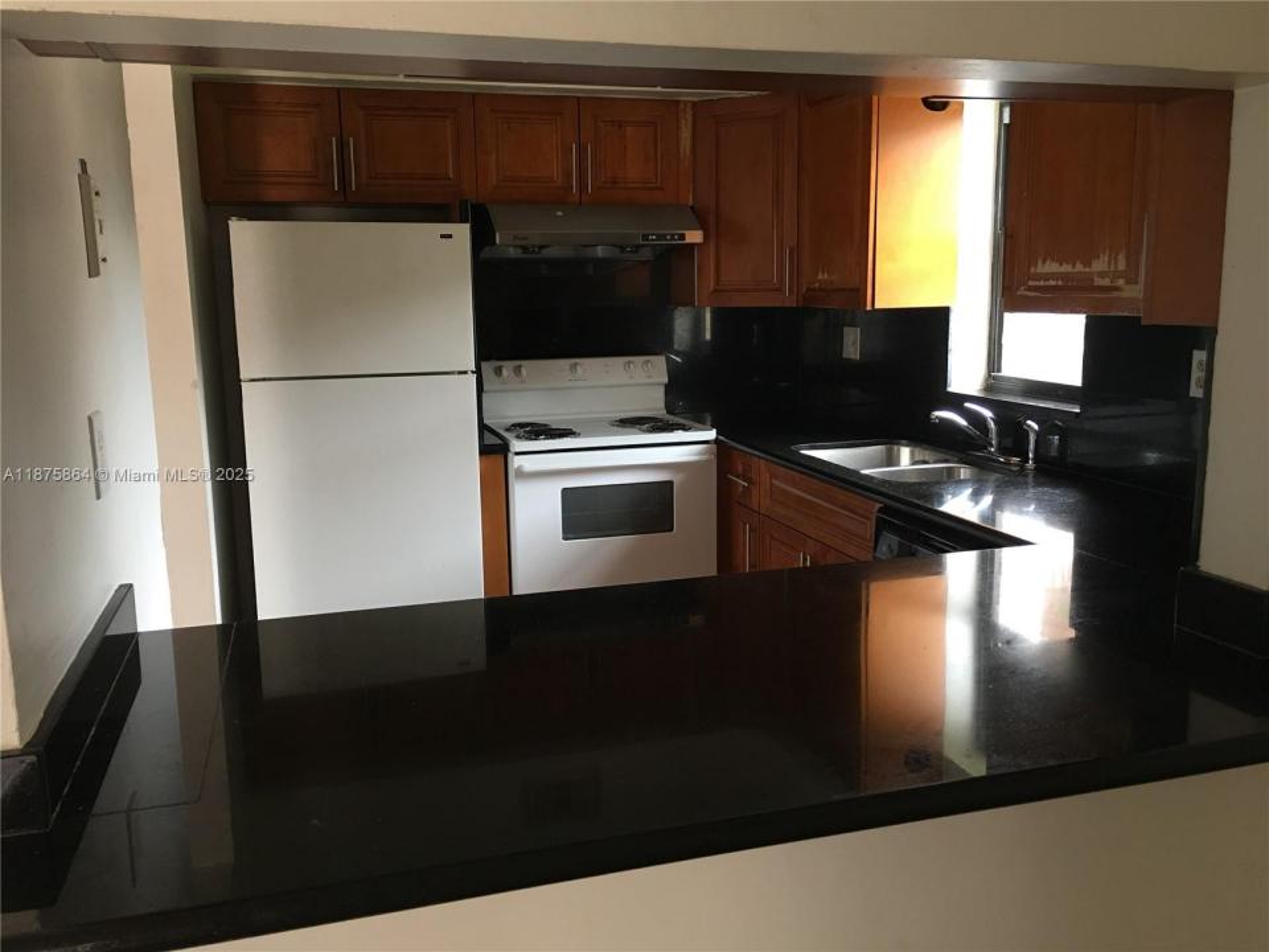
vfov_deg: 48.2
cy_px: 476
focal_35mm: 29
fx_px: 1063
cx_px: 634
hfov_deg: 61.7
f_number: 2.2
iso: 50
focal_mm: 4.15
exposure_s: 1/15
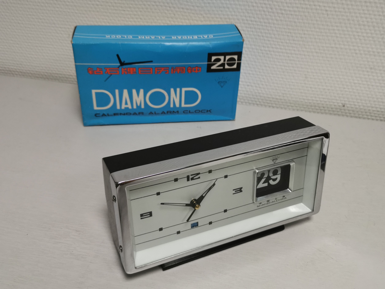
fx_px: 389
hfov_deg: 52.6
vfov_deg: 40.7
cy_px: 144
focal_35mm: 35
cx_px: 192
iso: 125
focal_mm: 5.58
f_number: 1.8
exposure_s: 1/100
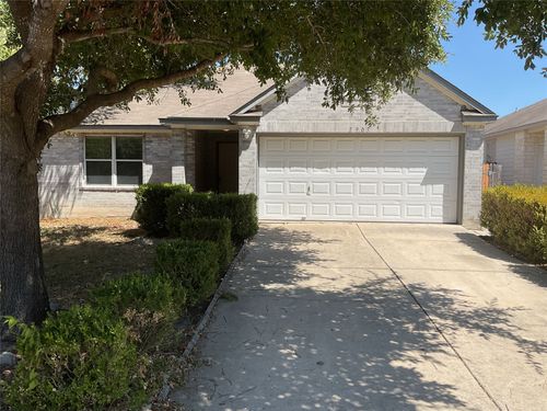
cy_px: 206
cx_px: 274
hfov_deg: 61.7
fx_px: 458
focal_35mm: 29
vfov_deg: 48.2
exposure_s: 1/1577
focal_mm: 3
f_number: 1.8
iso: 16
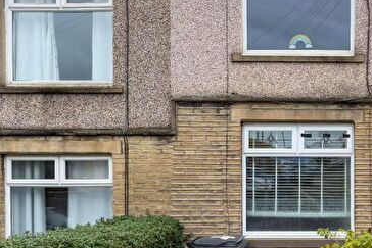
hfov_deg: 39.2
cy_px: 100
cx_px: 308
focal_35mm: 48
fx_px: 496
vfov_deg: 28.0
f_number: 1.8
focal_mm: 6.76
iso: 80
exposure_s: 1/1250
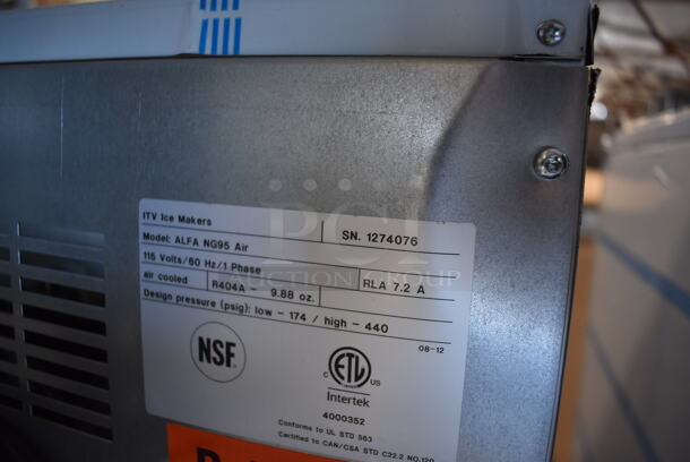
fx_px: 518
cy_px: 231
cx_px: 345
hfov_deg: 67.3
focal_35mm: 27
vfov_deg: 48.0
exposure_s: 1/60
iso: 900
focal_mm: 18
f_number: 4
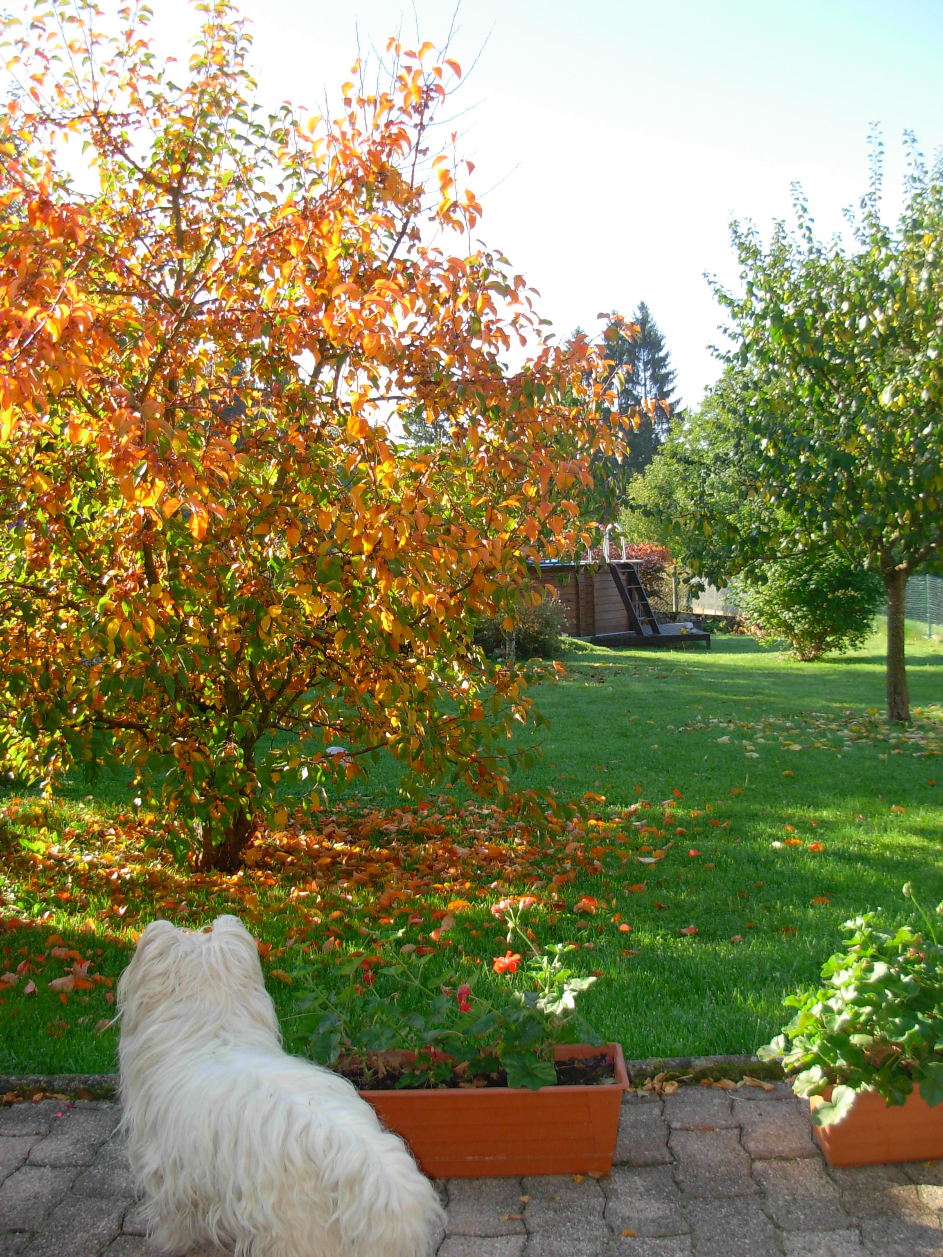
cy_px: 628
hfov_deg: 37.7
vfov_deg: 49.0
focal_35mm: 38
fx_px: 1380
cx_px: 472
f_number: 2.9
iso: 79
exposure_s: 1/235
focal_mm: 6.3
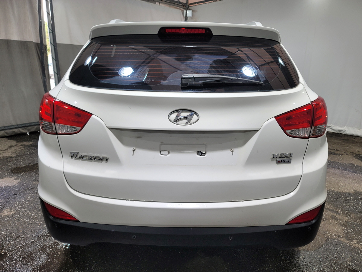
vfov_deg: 54.9
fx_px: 261
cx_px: 181
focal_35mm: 25
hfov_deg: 69.4
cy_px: 136
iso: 25
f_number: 1.8
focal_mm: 7
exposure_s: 1/120
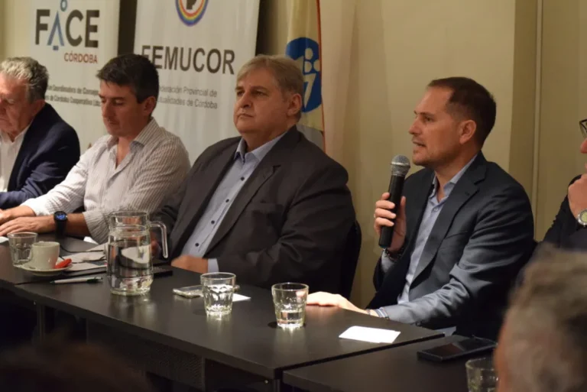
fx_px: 1346
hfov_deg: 24.6
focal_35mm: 82
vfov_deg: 16.6
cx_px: 294
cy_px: 196
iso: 4500
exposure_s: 1/60
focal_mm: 55
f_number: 4
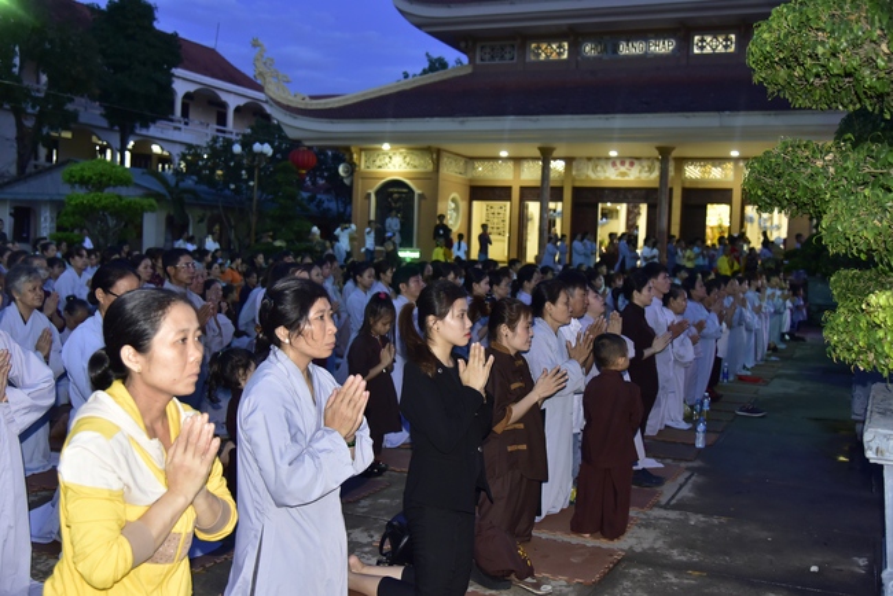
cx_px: 446
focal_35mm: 38
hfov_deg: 50.7
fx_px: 943
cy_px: 298
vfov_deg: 35.1
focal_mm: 38
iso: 1000
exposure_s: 1/20
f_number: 4
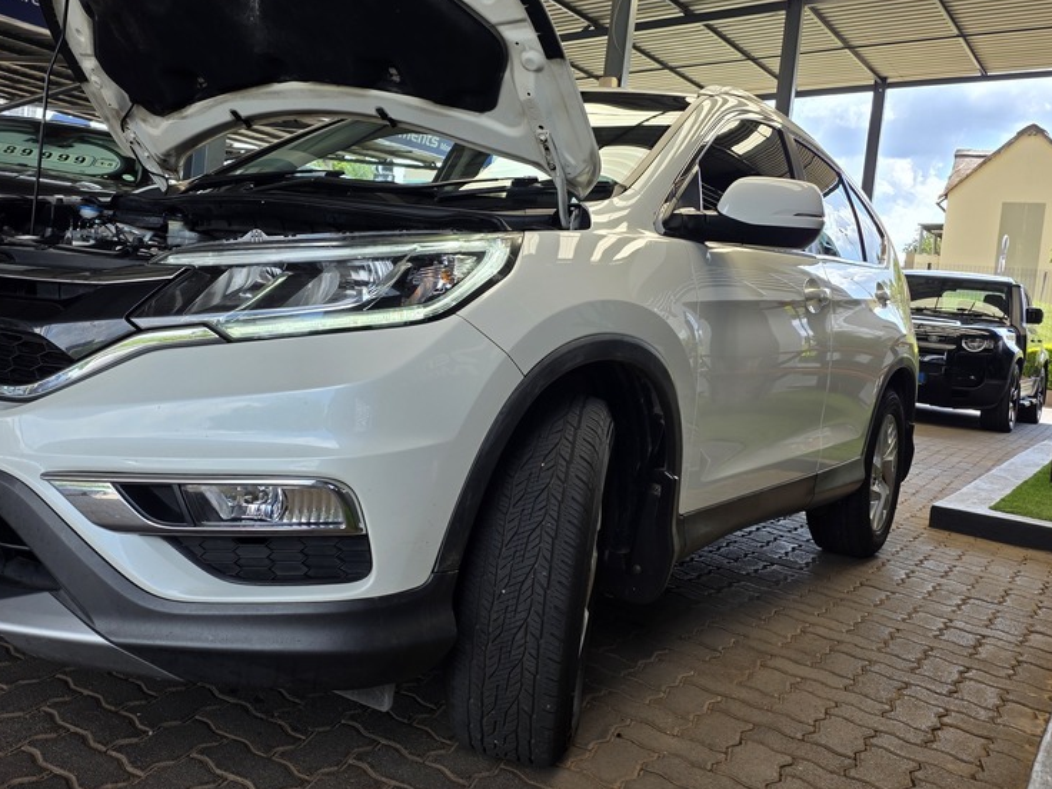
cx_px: 392
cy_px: 323
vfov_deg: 44.0
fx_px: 972
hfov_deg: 56.1
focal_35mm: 32
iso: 32
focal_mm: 6.25
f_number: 1.7
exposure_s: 1/359
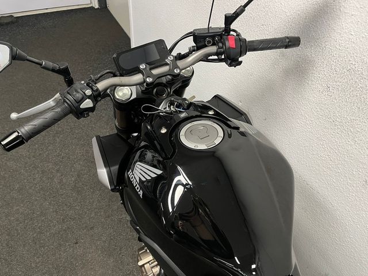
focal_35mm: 26
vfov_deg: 53.1
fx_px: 276
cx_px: 184
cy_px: 138
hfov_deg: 67.3
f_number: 1.6
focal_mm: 5.1
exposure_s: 1/50
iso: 125
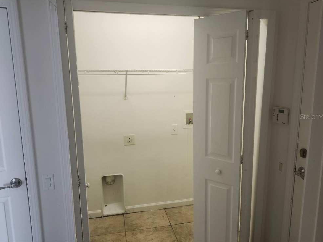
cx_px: 163
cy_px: 116
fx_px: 224
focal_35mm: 24
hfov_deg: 71.6
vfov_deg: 56.8
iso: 400
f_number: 1.8
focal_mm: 5.54
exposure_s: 1/120
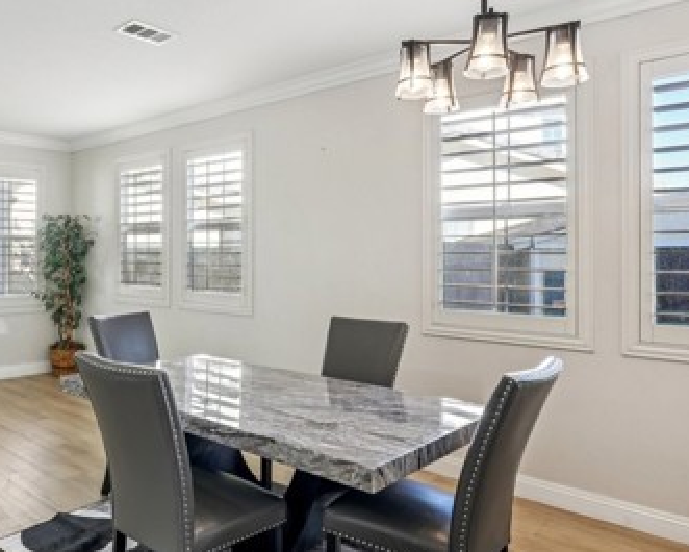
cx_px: 187
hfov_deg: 57.9
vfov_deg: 49.9
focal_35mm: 29
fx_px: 592
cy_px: 242
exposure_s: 1/20
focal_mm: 16
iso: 400
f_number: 8
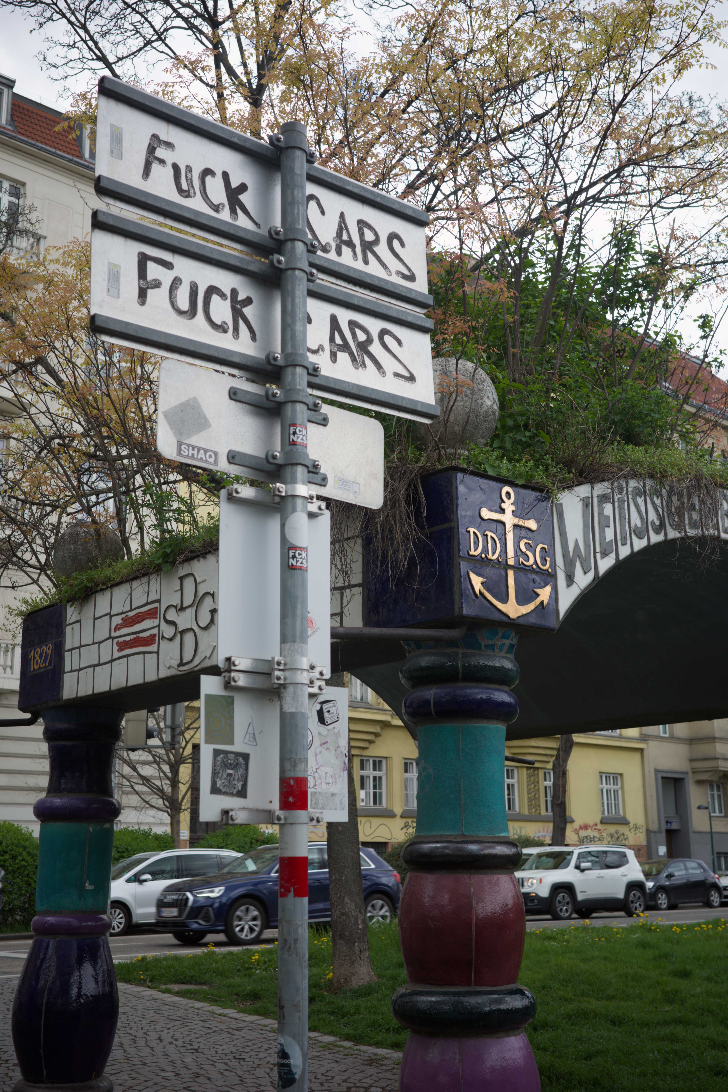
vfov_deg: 48.5
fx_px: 1213
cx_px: 364
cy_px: 546
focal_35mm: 40
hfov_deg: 33.4
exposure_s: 1/250
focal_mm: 26
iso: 100
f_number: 4
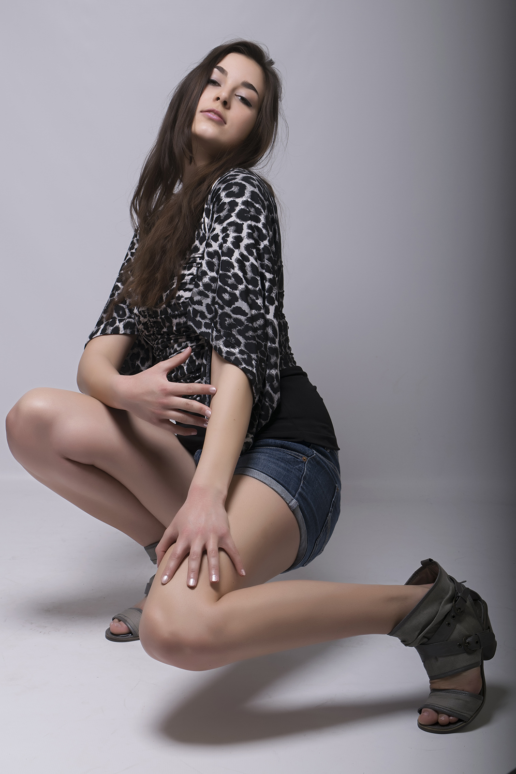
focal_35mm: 63
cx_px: 258
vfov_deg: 31.9
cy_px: 387
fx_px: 1354
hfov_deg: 21.6
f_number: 10
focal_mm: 42
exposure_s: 1/200
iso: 100
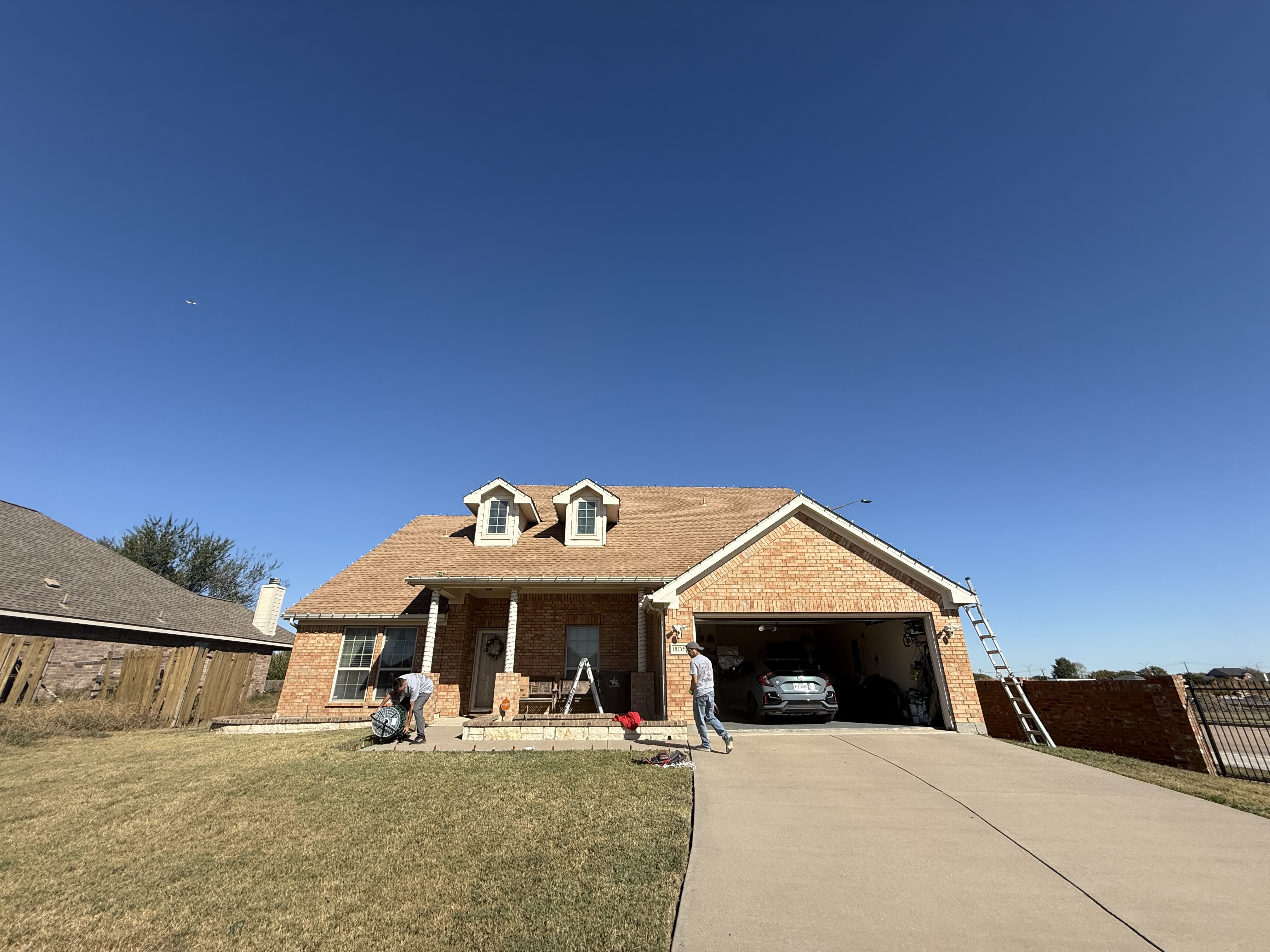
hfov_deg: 102.1
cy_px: 476
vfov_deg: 85.7
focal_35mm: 14
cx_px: 635
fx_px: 514
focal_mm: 2.22
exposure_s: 1/2237
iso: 50
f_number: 2.2
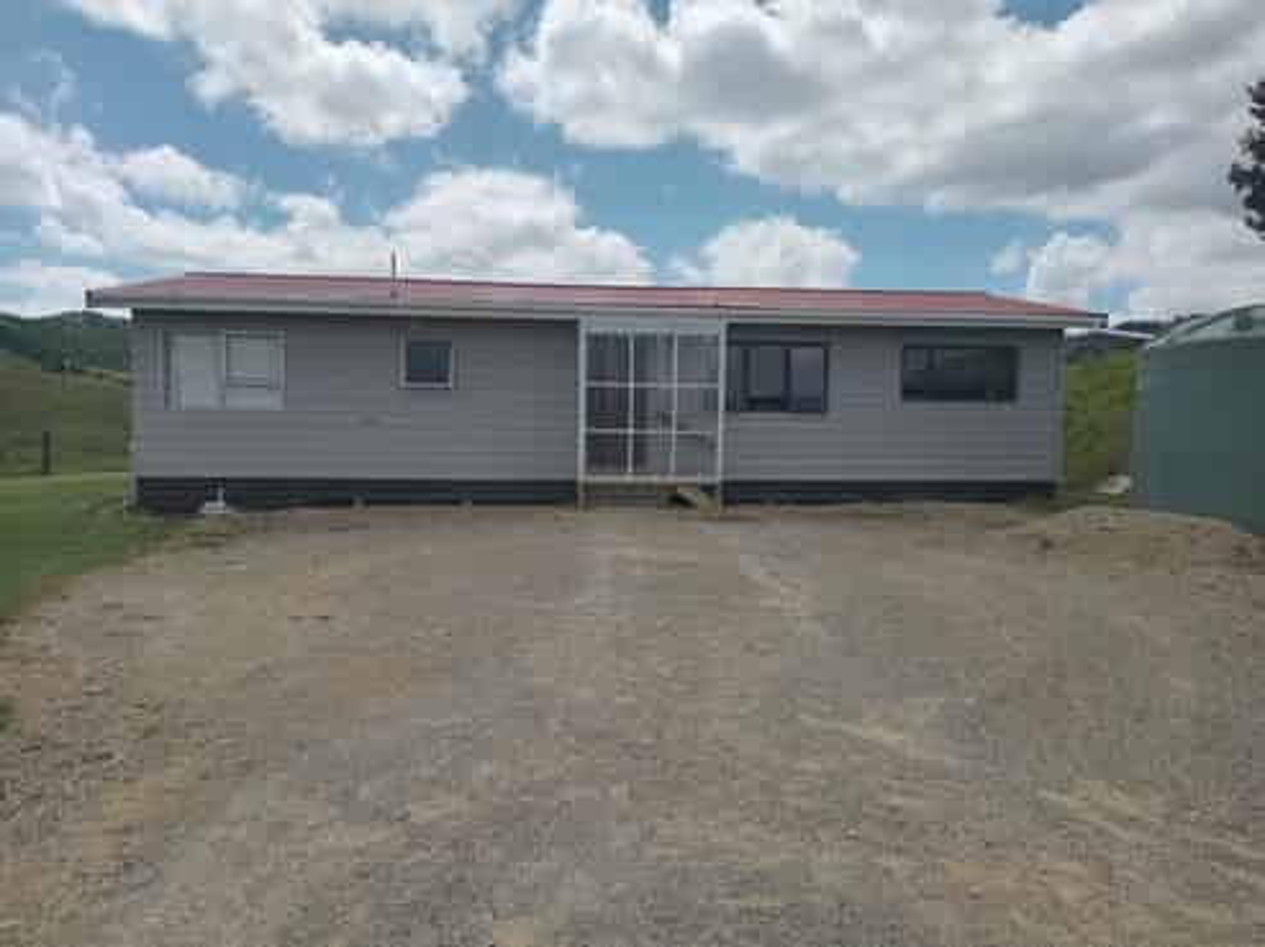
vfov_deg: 61.0
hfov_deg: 76.4
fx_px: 803
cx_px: 632
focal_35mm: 22
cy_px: 474
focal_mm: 4.21
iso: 25
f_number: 1.8
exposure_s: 1/500
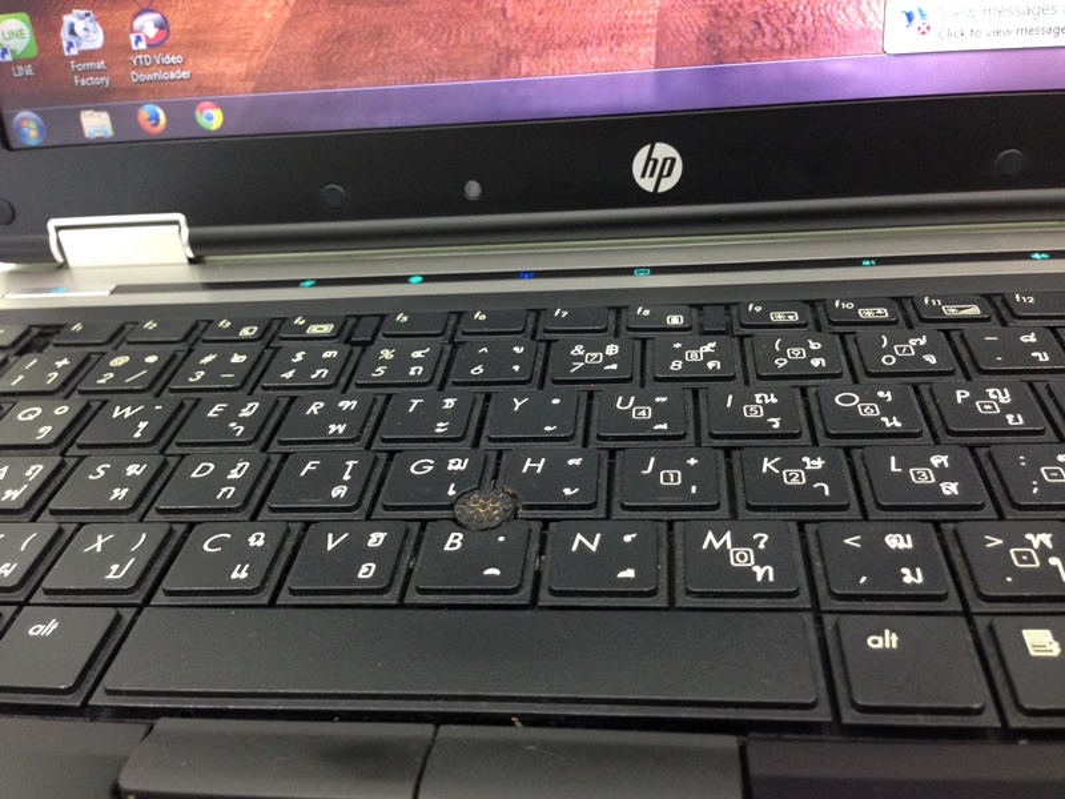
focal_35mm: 33
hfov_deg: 55.4
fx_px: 1015
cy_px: 400
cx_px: 532
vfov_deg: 42.9
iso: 160
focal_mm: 4.12
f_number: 2.4
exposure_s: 1/20
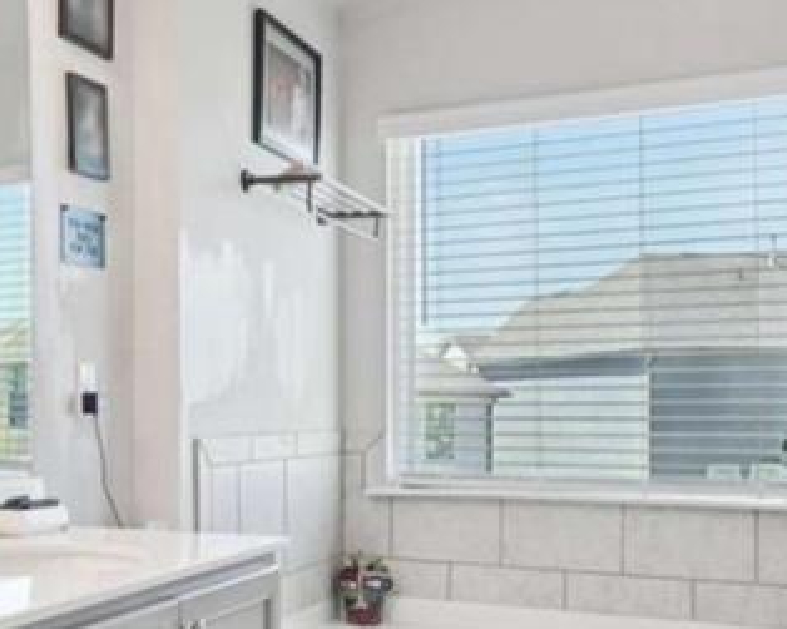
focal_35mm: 49
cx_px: 78
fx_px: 1141
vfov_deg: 30.6
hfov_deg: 35.8
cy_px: 411
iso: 320
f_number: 8
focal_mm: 16
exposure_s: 1/30
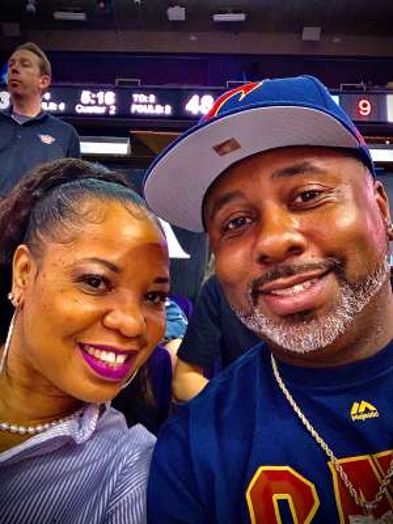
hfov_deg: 44.2
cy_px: 262
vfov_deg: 56.8
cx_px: 196
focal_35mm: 32
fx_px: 484
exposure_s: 1/30
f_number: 2.2
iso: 320
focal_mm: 2.87
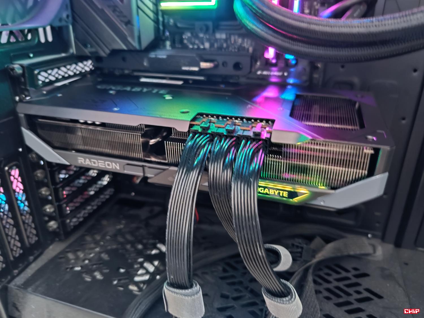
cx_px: 212
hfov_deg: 69.4
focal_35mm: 25
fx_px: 306
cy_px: 159
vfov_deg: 54.9
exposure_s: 1/7
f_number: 1.85
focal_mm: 6.78
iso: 777
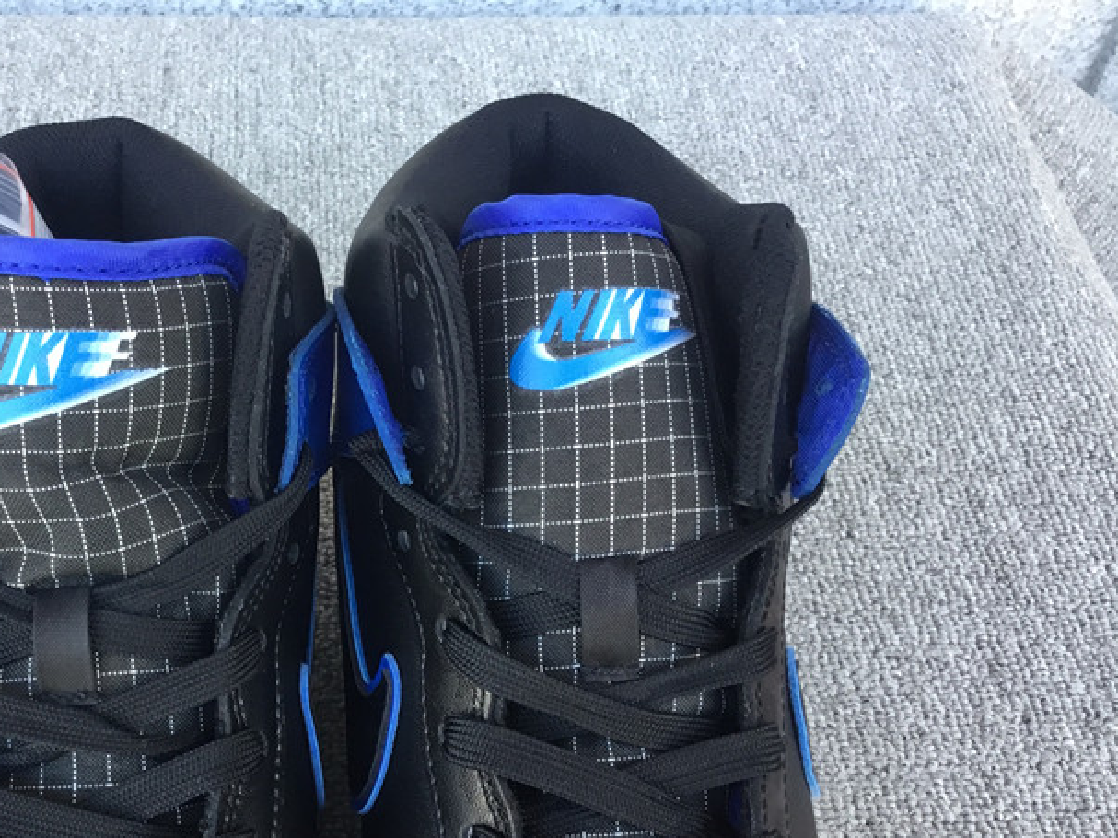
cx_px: 315
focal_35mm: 46
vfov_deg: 31.3
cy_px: 557
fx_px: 1485
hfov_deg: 40.4
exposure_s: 1/33
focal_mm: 3.3
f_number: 2.4
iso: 32
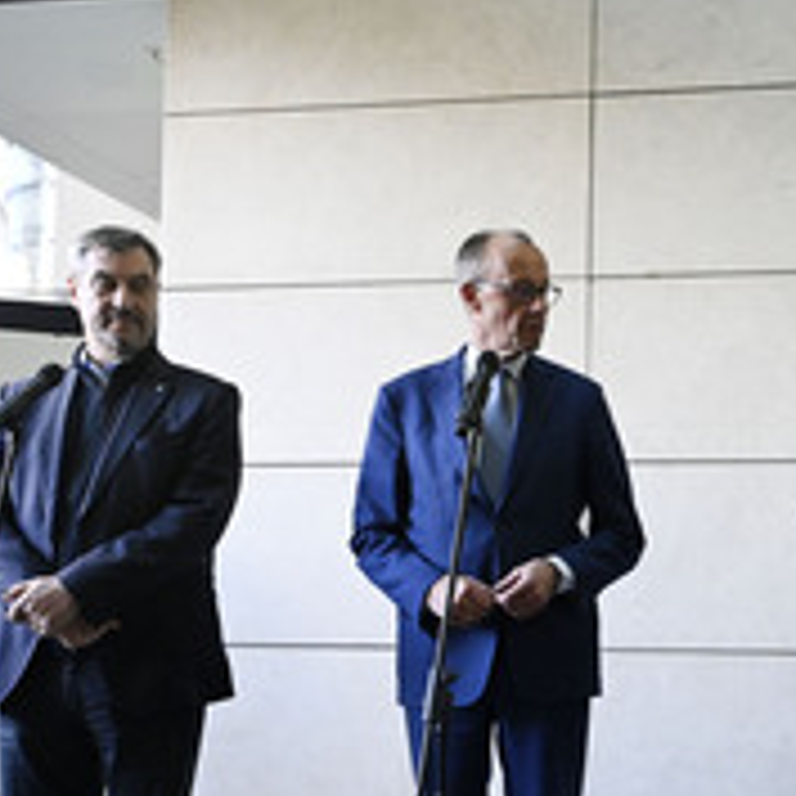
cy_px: 594
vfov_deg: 32.2
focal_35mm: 52
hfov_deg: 31.1
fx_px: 1353
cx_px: 740
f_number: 4
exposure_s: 1/640
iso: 5000
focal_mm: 24
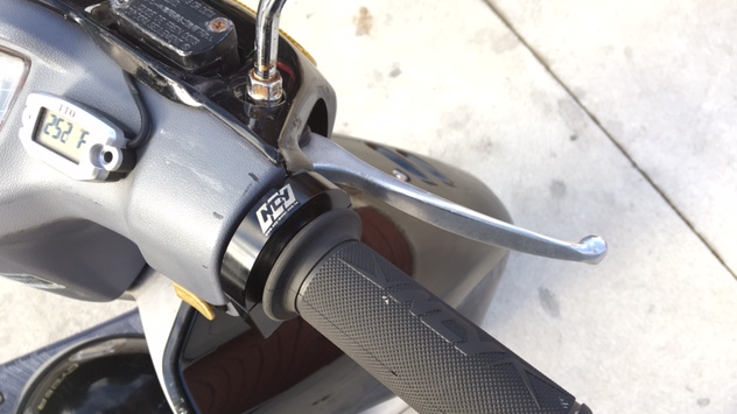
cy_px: 252
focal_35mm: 32
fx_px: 625
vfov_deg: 36.5
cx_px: 365
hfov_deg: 61.0
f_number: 2.2
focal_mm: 4.15
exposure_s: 1/101
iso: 25
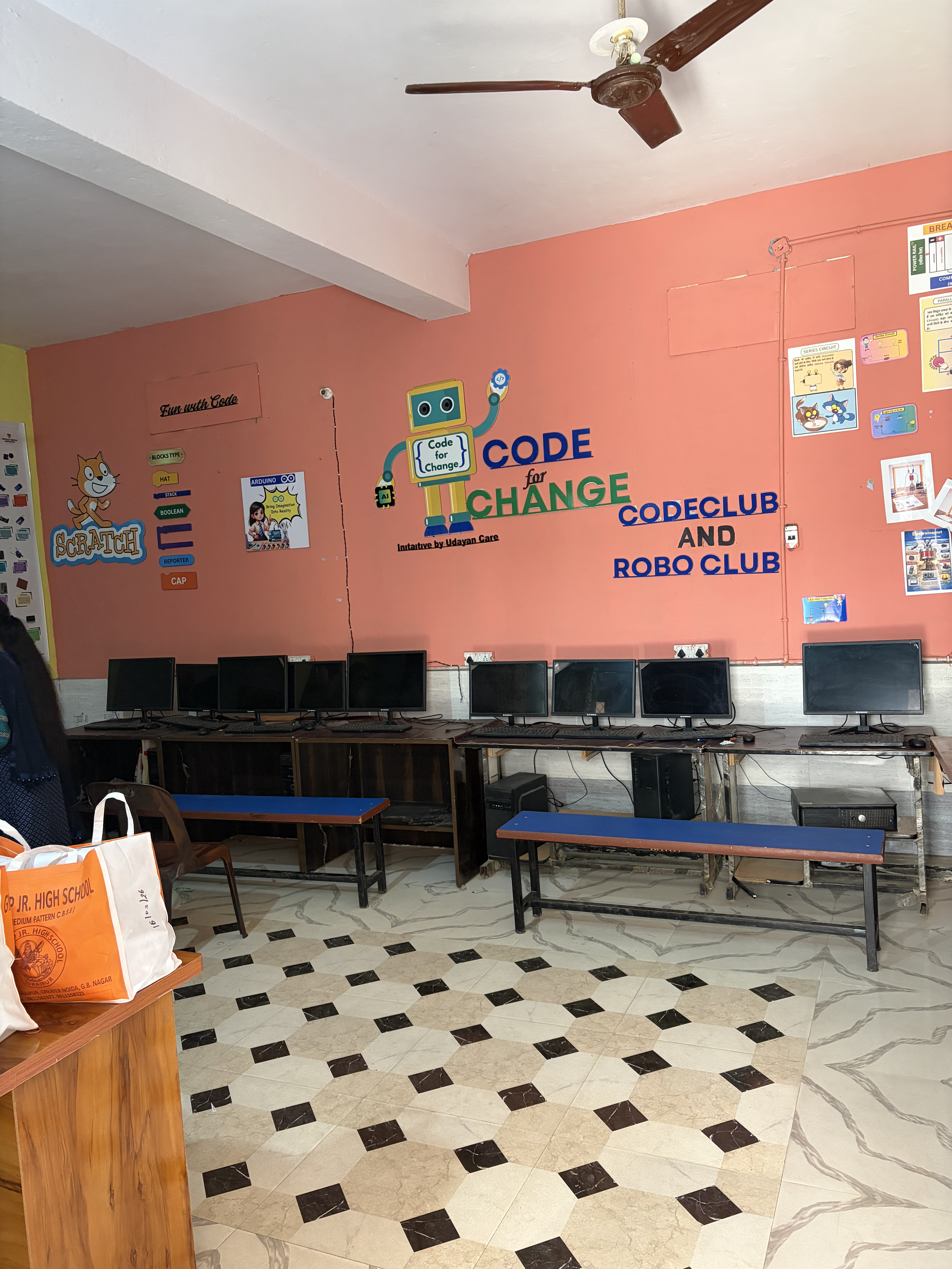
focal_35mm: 26
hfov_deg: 53.1
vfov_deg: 67.3
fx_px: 953
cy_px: 634
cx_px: 476
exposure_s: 1/50
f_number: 1.6
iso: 250
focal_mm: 5.96
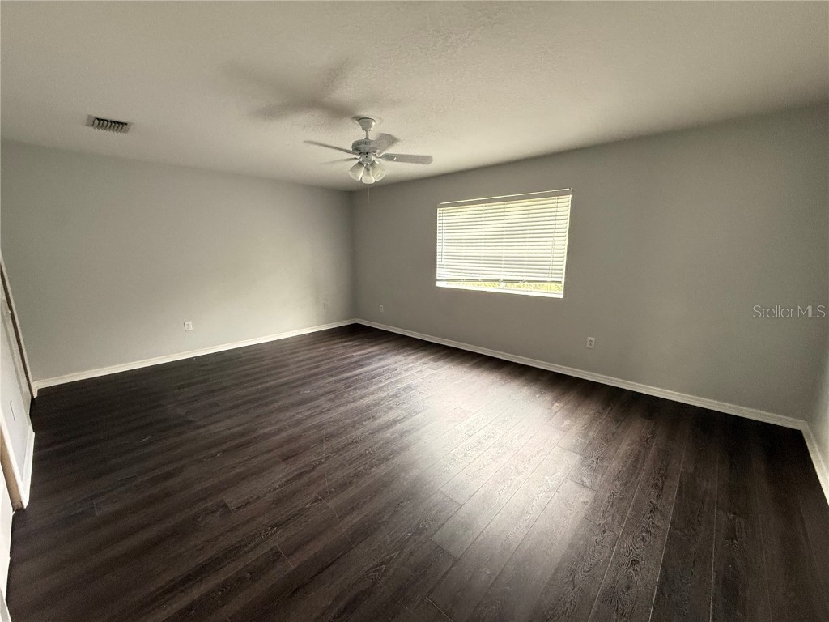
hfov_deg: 102.1
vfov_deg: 85.7
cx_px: 414
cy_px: 311
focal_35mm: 14
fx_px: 335
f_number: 2.2
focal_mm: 2.22
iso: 400
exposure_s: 1/60
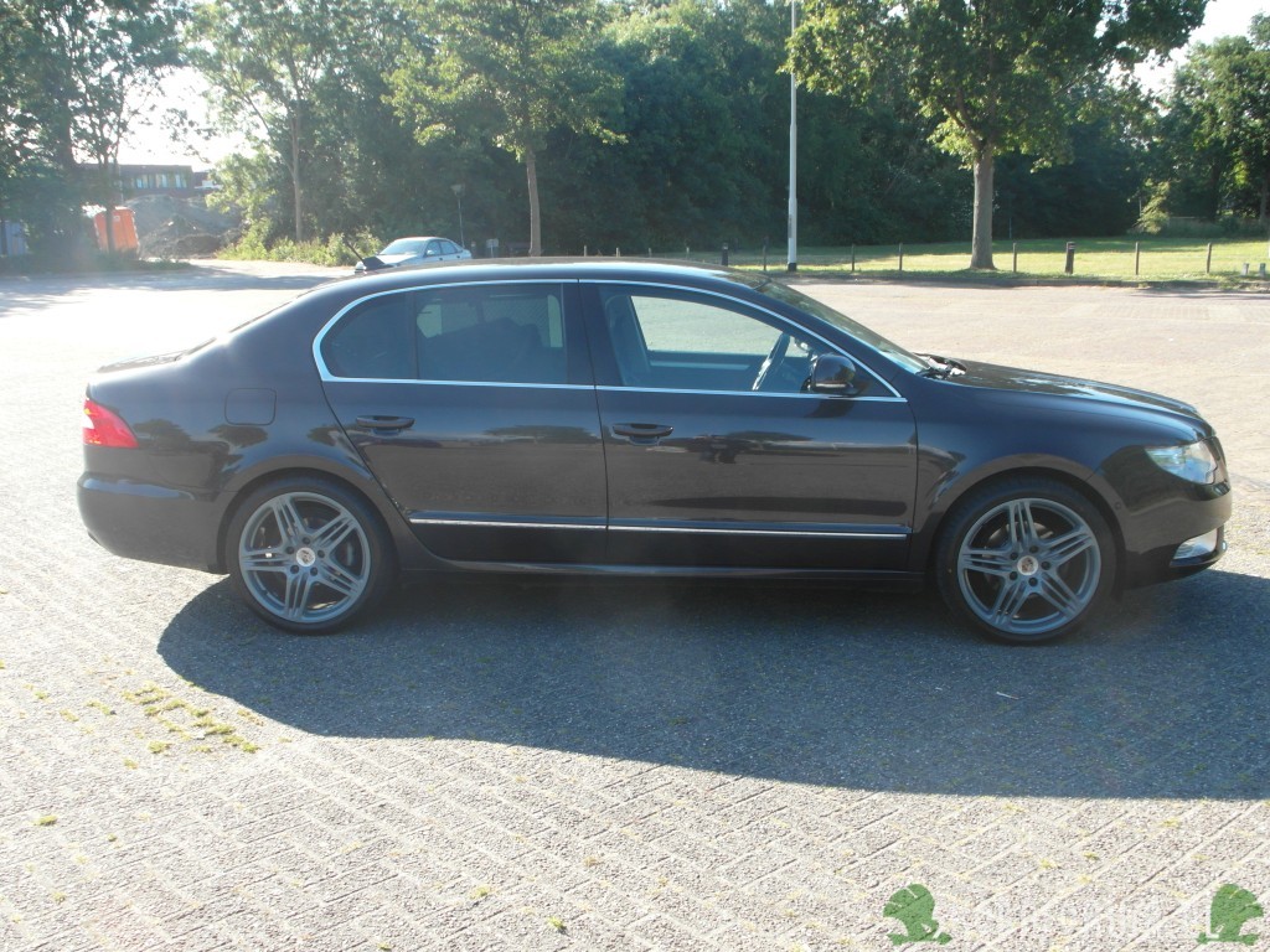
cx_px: 635
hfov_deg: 52.6
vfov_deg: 40.7
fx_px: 1284
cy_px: 476
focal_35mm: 35
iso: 100
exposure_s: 1/180
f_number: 4.3
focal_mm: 6.2
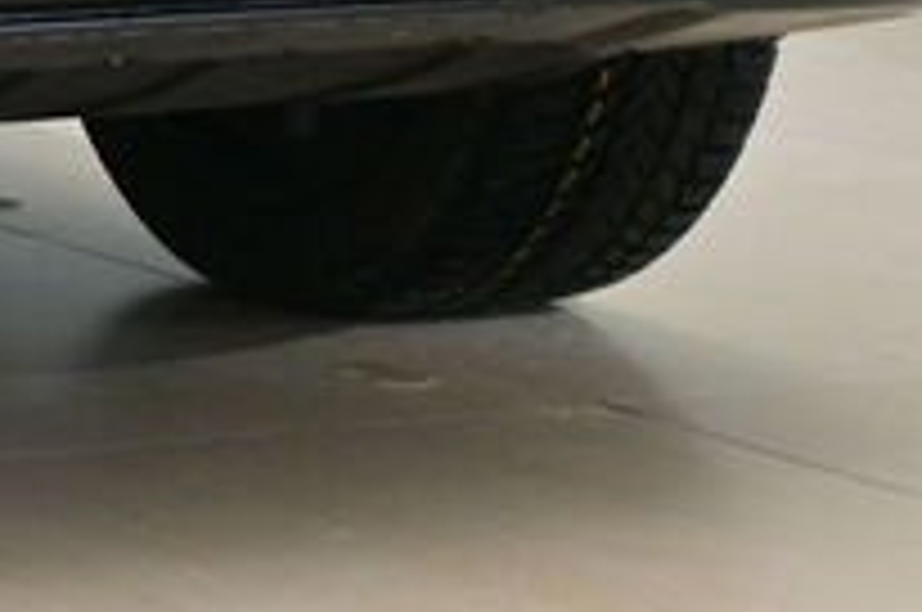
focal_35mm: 246
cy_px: -720
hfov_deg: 8.0
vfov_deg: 5.4
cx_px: -940
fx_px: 6299
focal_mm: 35
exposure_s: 1/50
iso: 400
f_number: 5.3
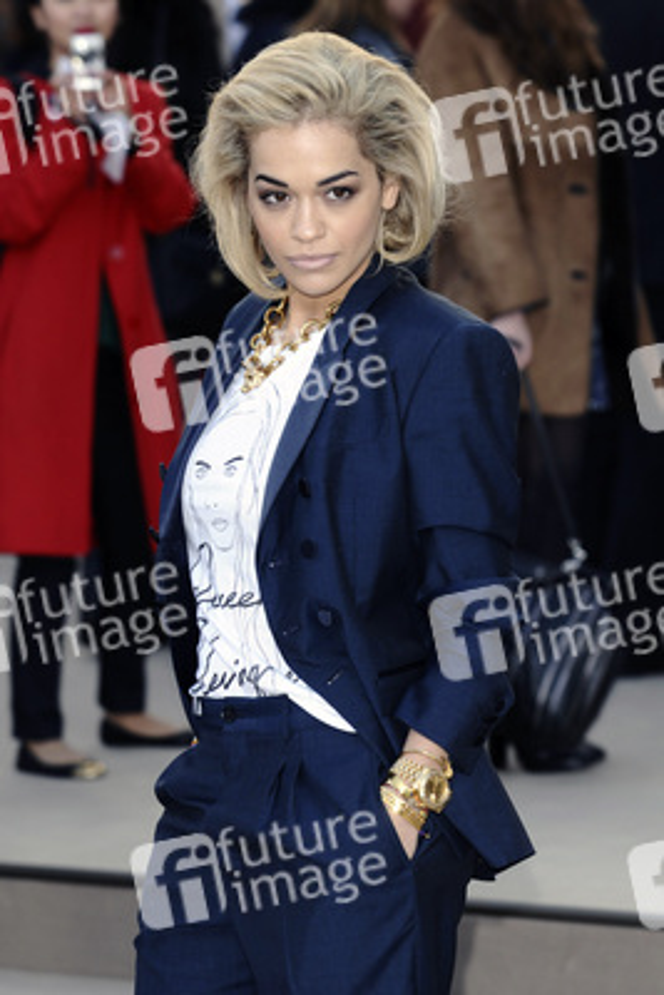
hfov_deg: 8.7
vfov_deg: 13.0
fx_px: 4353
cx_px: 332
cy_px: 498
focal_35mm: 158
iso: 200
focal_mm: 105
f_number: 4.5
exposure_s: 1/250
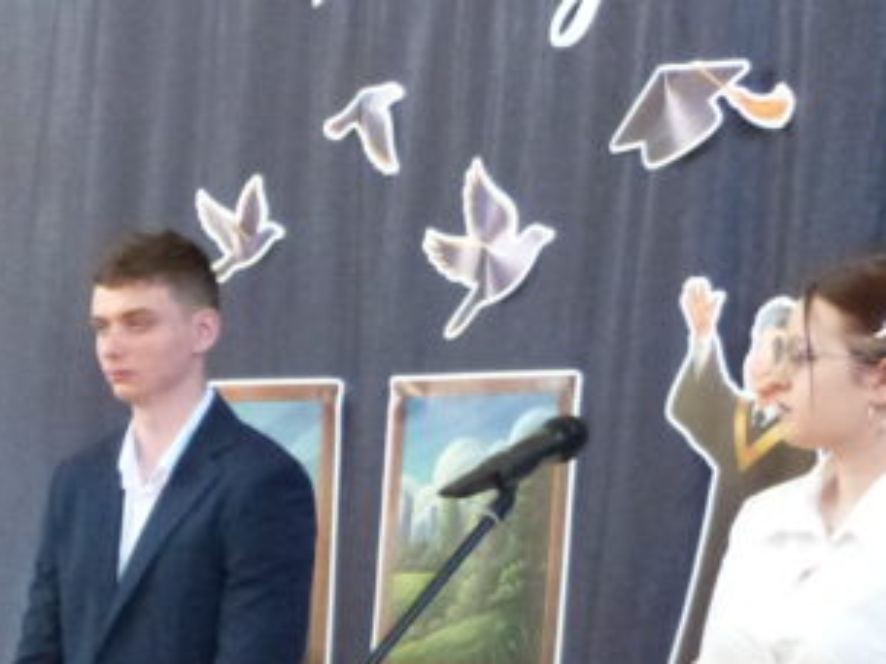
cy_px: 932
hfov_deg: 9.9
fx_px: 4914
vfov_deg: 7.6
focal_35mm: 192
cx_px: -577
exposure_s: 1/40
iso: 800
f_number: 3.2
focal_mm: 10.2
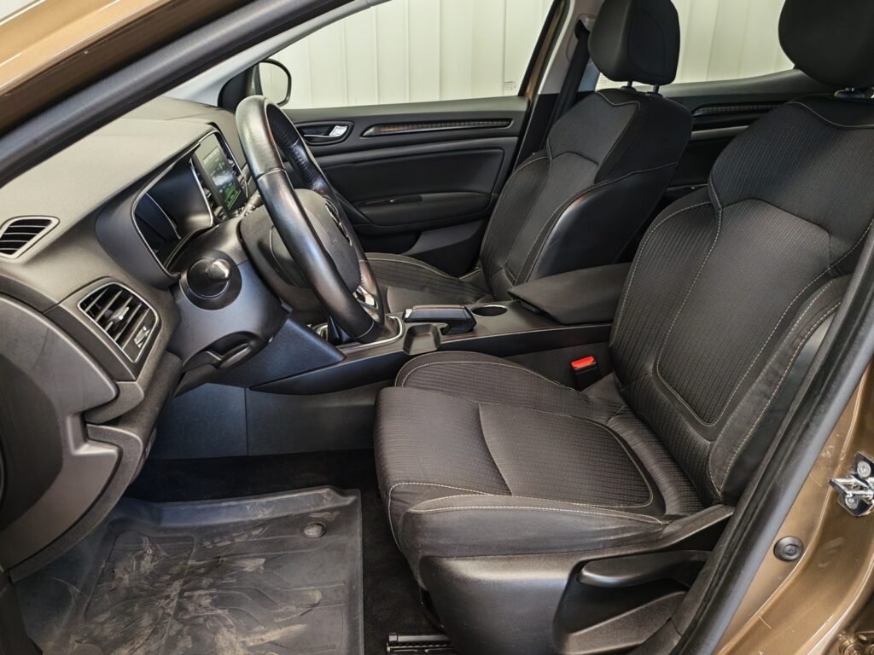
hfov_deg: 63.4
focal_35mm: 28
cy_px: 328
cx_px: 437
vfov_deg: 49.7
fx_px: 707
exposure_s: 1/50
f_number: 1.6
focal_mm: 5.4
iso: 250
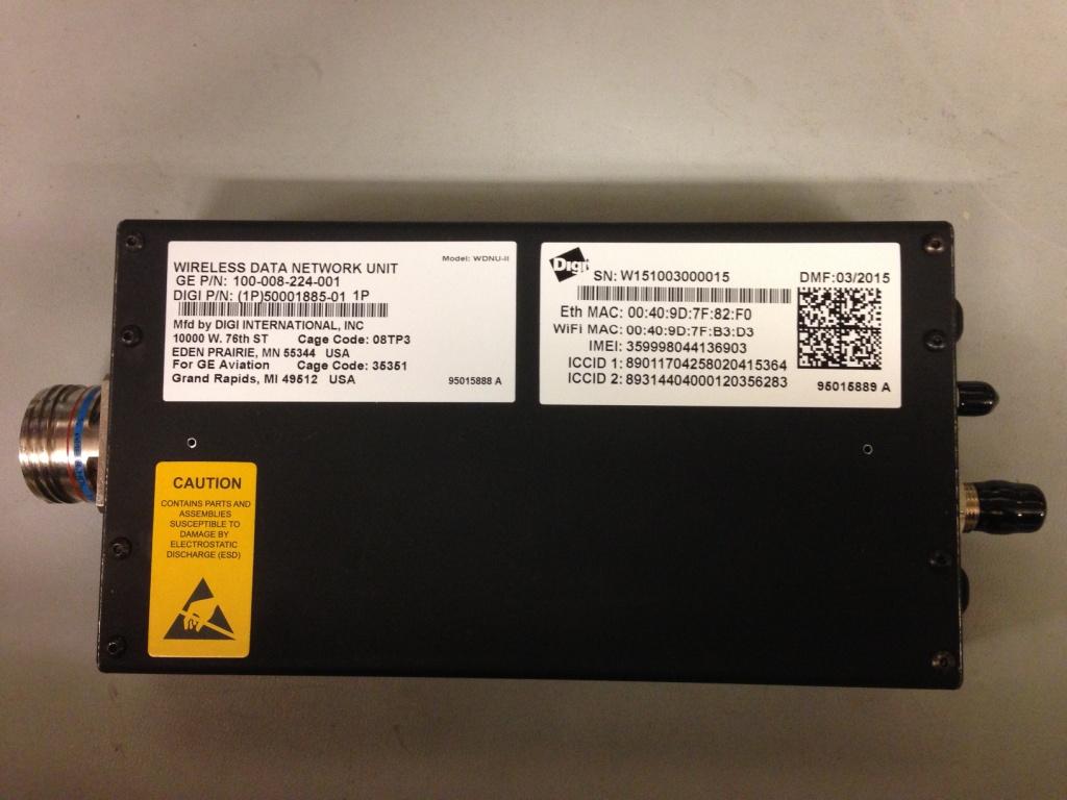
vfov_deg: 42.9
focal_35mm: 33
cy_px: 400
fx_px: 1017
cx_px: 534
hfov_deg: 55.4
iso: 250
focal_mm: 4.12
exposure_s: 1/20
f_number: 2.4
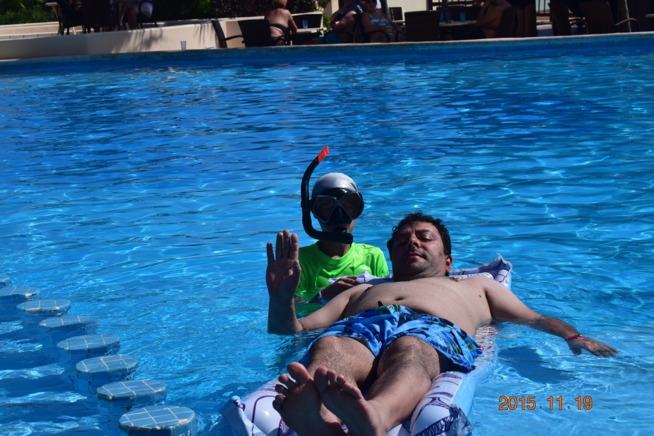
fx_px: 1498
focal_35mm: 82
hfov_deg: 24.6
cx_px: 327
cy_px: 218
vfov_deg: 16.5
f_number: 11
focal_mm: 55
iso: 200
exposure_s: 1/640
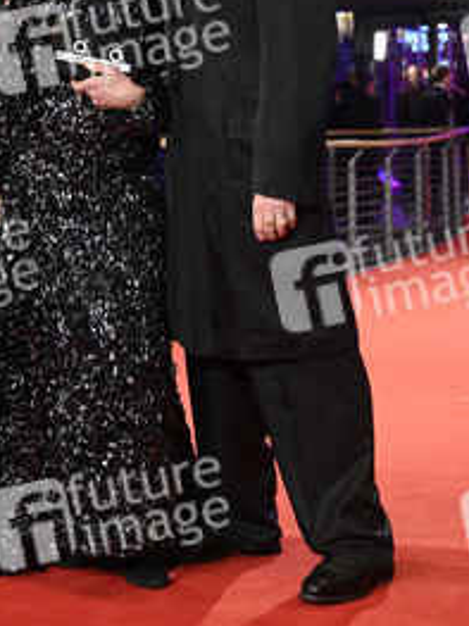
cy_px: 157
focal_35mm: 95
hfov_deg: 15.5
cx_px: 176
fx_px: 1718
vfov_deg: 20.5
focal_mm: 65
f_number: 5.6
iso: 5000
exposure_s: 1/200
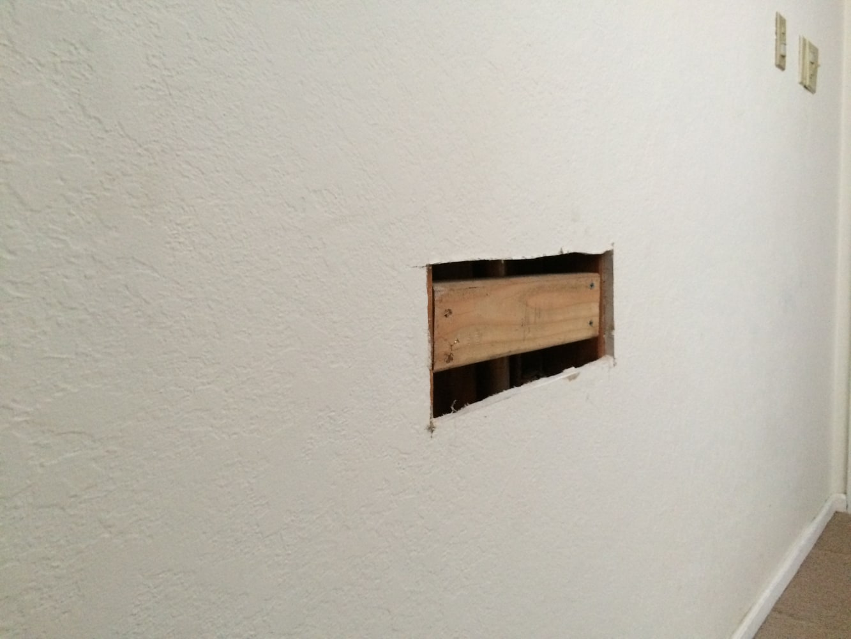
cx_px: 426
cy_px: 320
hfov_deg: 61.7
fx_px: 713
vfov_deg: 48.2
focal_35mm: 29
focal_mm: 4.15
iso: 320
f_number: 2.2
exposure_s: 1/20
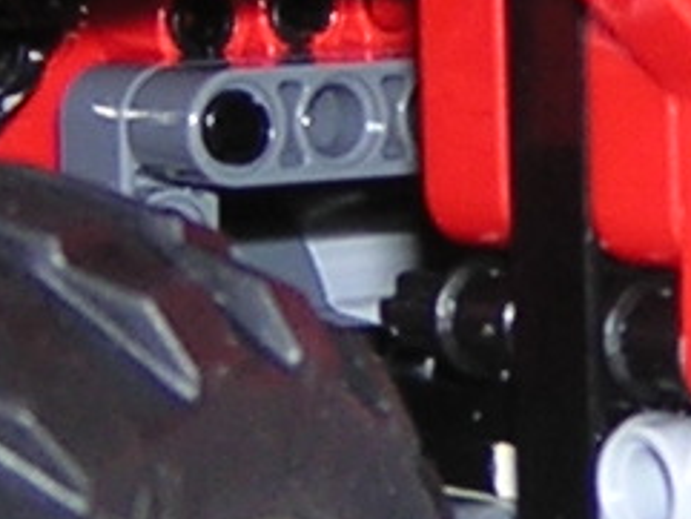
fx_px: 4773
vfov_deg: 6.2
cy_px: 66
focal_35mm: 239
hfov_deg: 8.2
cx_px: 800
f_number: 2.6
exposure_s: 1/60.1
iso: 100
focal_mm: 4.7
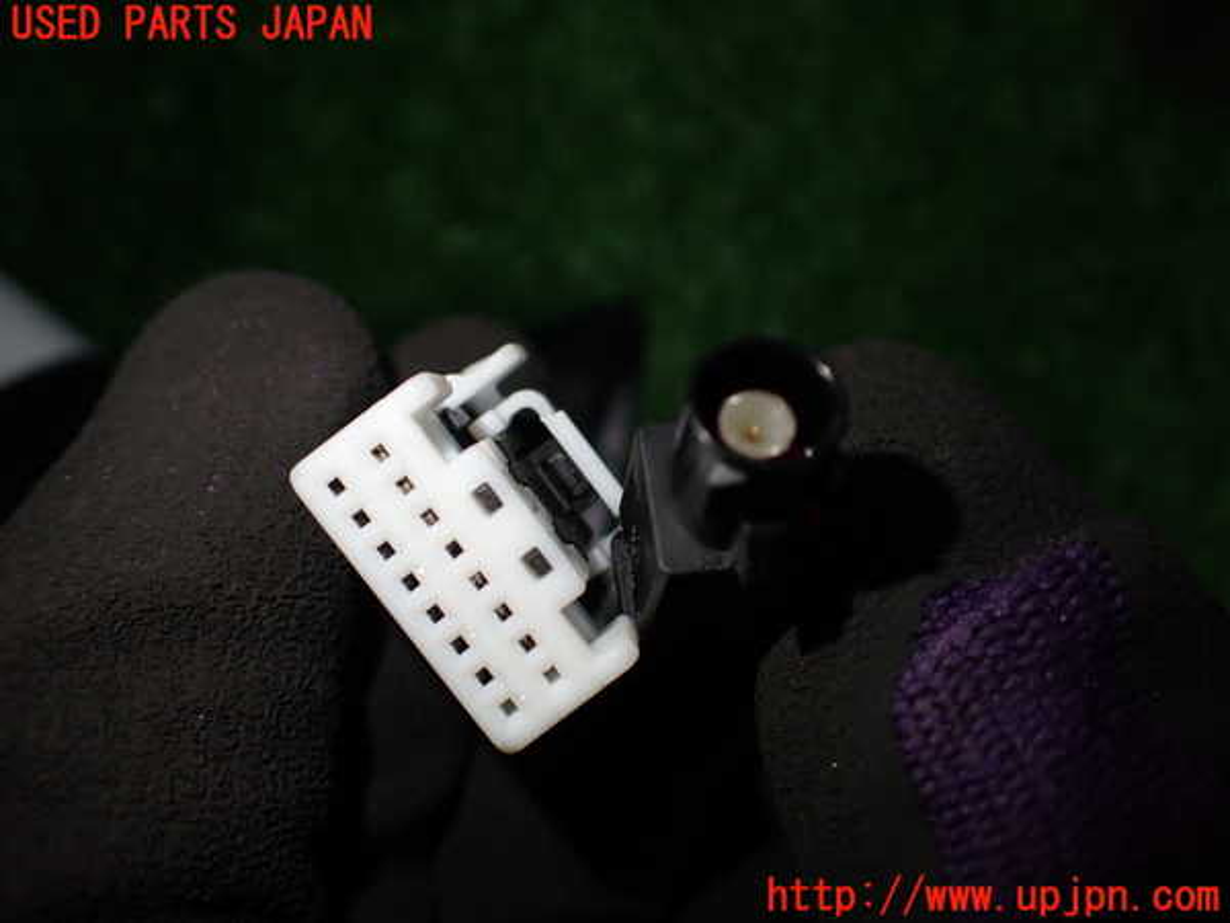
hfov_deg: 60.0
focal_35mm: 30
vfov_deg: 46.8
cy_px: 462
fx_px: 1066
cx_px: 615
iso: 125
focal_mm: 5.4
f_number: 2.3
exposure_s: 1/125
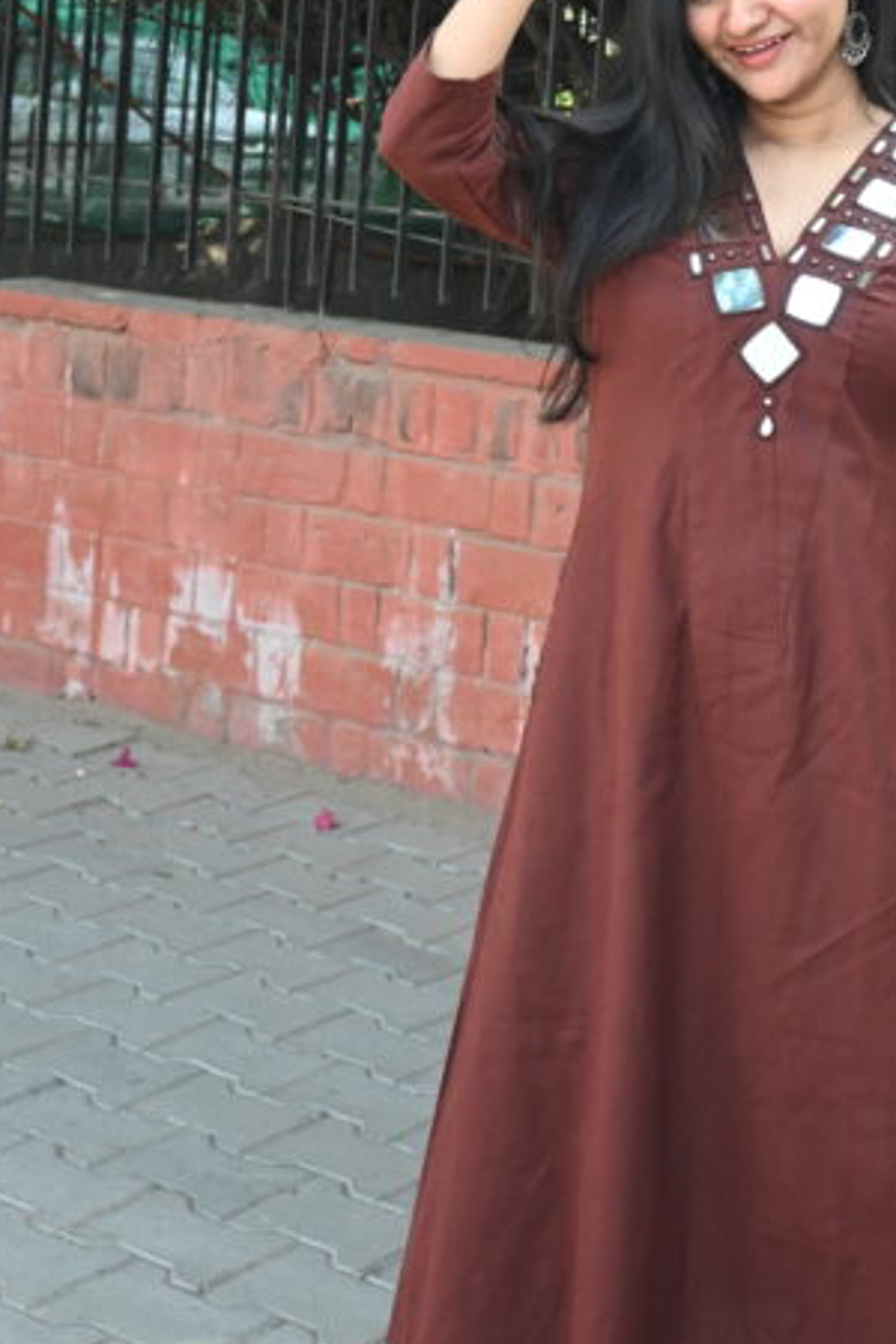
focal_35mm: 69
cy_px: 200
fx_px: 2576
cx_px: 806
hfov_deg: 19.4
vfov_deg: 28.4
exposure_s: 1/250
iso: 400
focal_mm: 23
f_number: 4.2
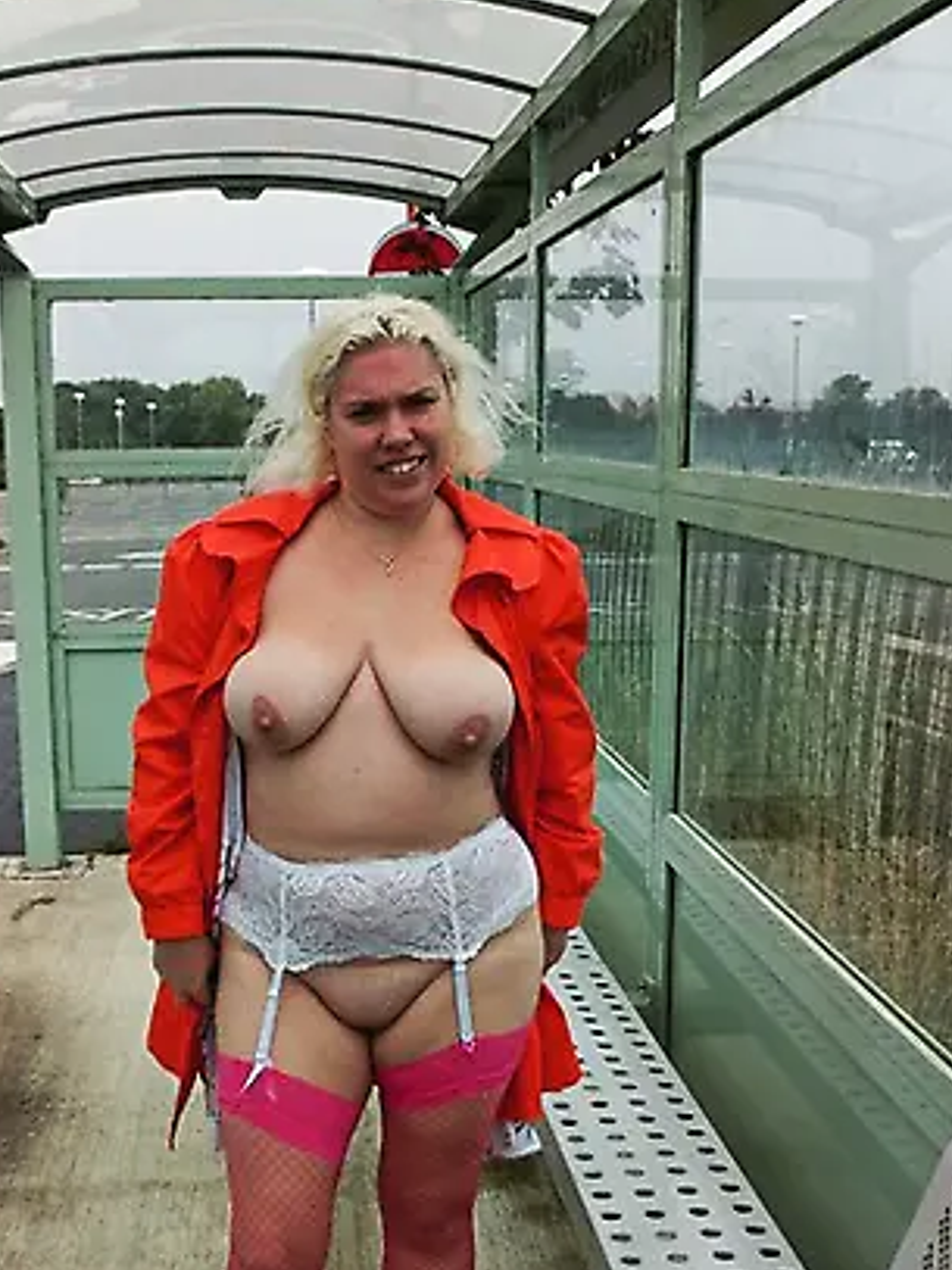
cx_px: 359
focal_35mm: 33
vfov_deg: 54.9
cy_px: 777
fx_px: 1211
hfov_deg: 42.6
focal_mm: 4.24
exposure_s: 1/400
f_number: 3
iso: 80
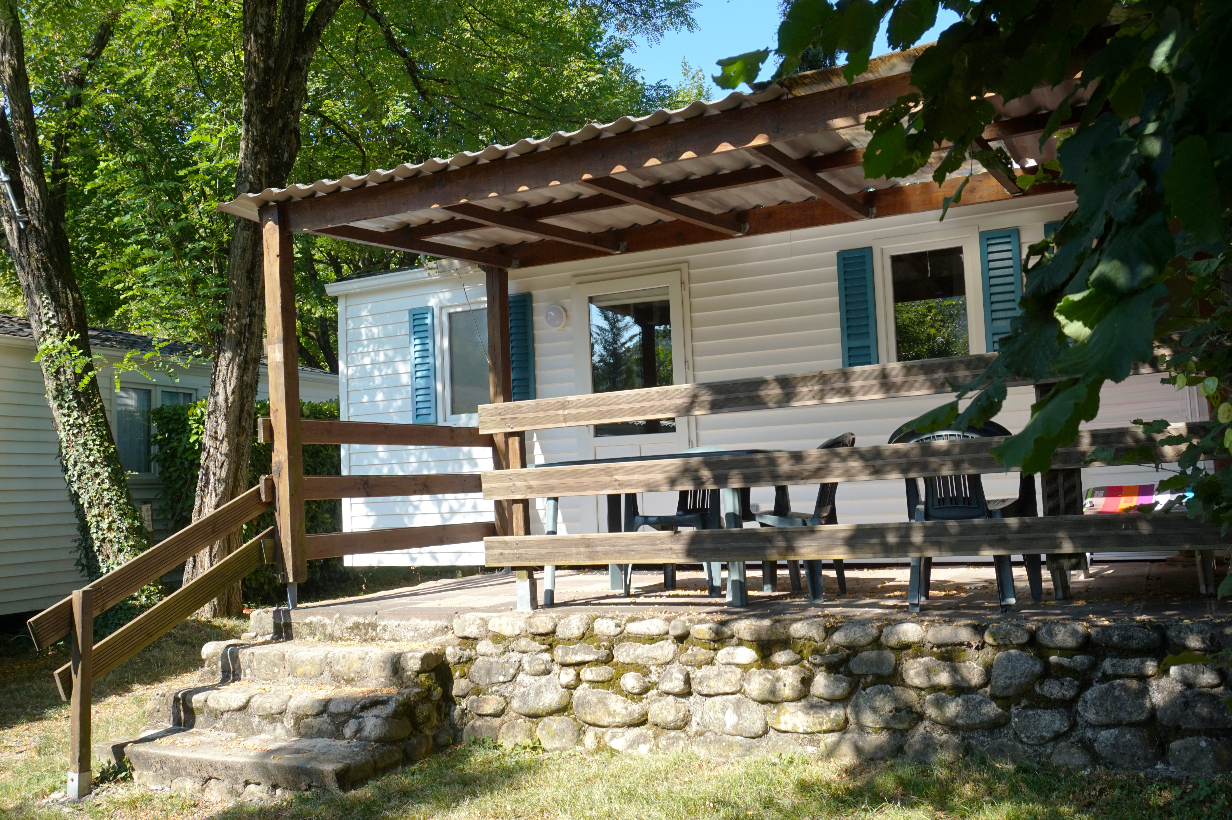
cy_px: 410
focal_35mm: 32
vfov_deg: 41.7
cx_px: 616
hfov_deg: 59.5
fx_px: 1077
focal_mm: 21
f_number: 9
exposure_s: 1/80
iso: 100
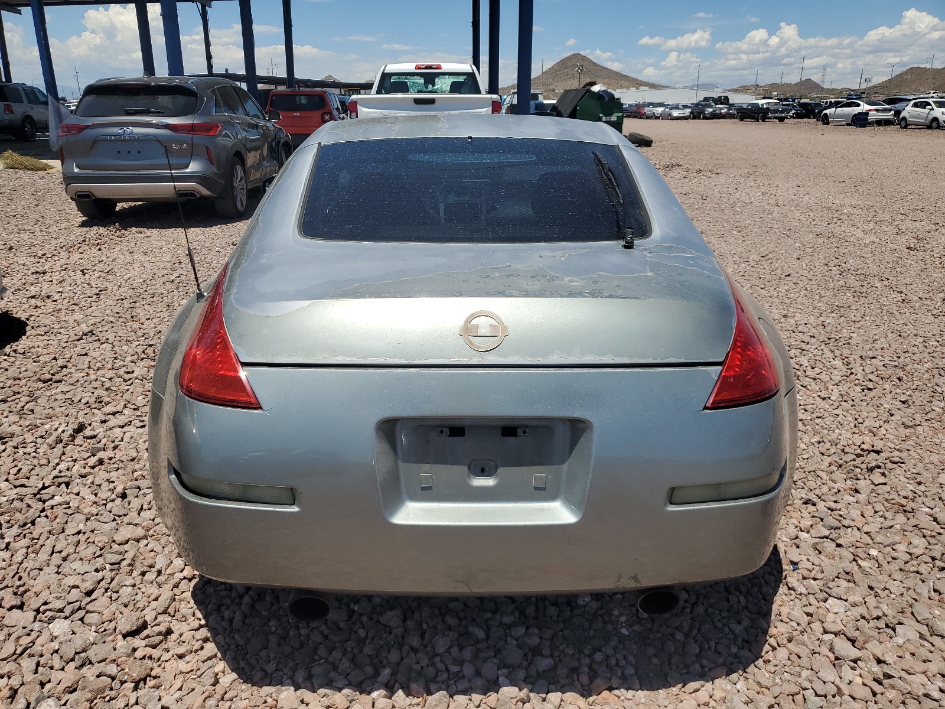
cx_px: 472
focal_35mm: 26
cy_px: 354
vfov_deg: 53.1
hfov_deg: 67.3
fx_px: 710
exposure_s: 1/5000
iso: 50
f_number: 1.5
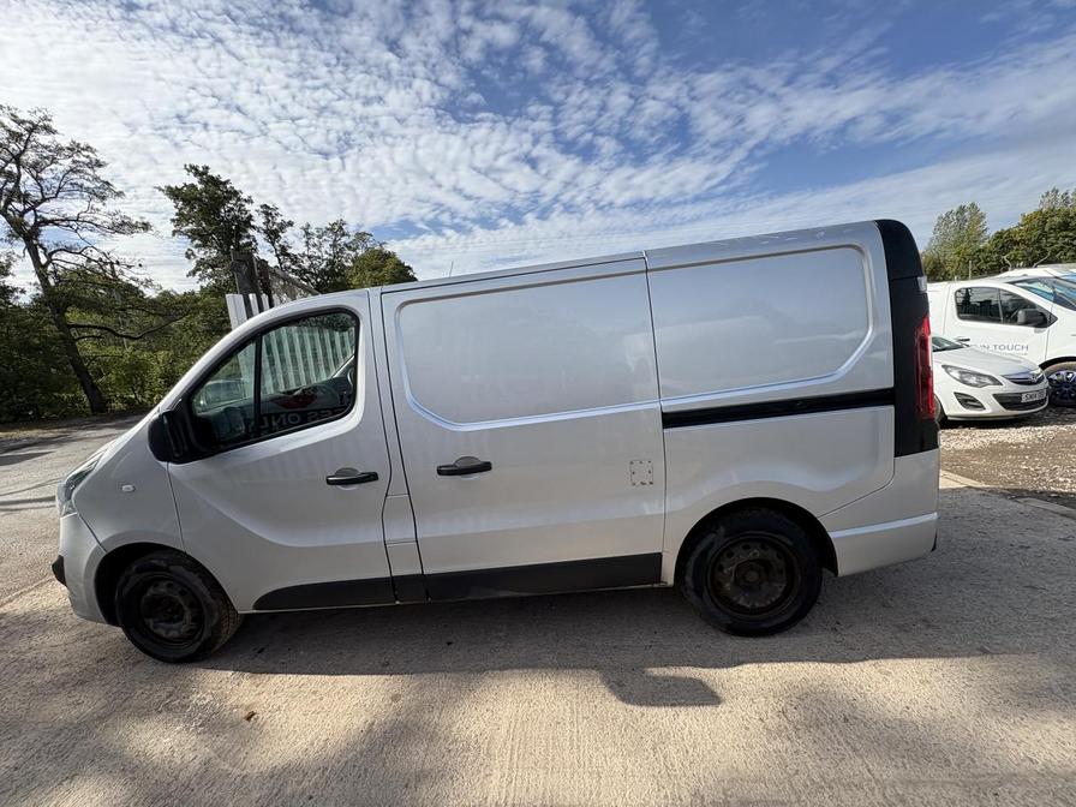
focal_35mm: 14
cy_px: 404
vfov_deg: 85.7
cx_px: 538
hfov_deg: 102.1
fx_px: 435
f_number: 2.2
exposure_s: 1/1006
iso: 40
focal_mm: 2.22
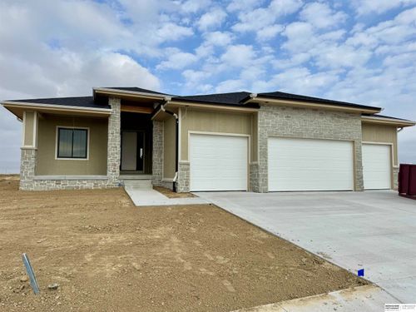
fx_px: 288
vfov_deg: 56.8
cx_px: 208
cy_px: 156
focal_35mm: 24
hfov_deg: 71.6
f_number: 1.78
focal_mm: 6.76
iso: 80
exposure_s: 1/5814
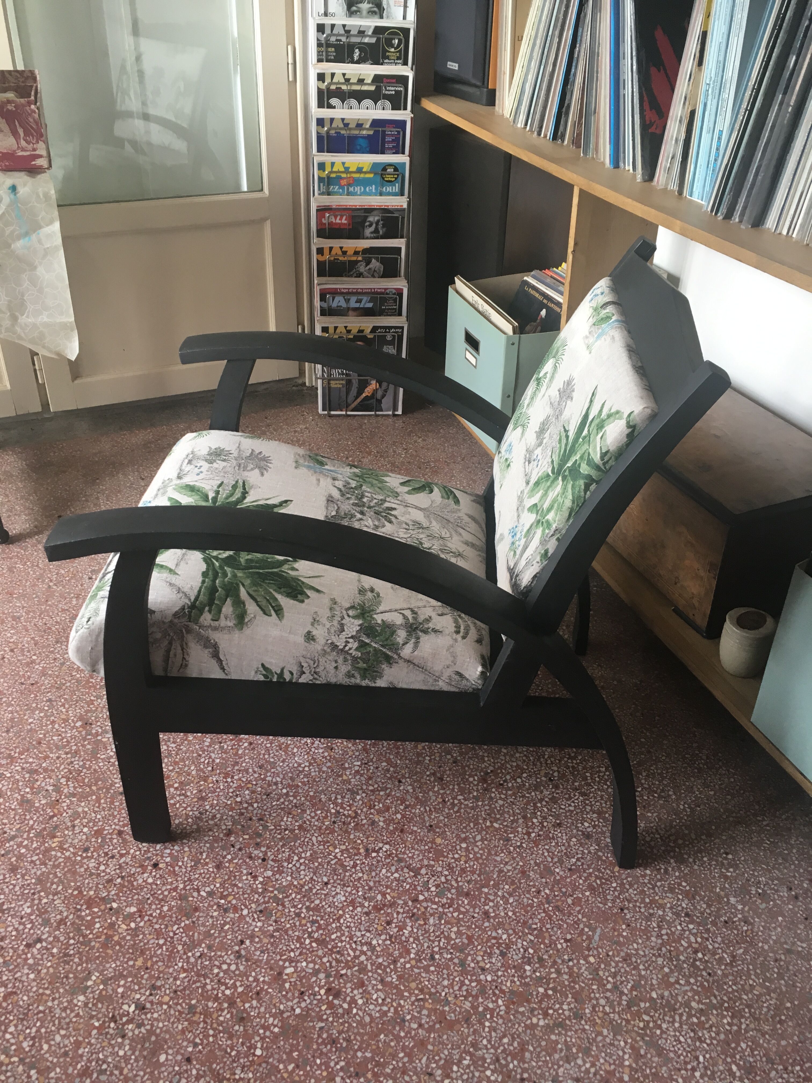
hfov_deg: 48.2
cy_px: 542
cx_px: 406
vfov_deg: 61.7
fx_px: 907
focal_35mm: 29
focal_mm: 4.15
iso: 40
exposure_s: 1/33
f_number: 2.2
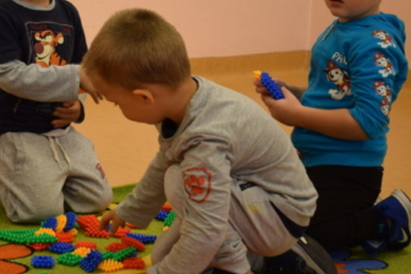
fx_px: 1141
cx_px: 65
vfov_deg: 13.6
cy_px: 72
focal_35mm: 100
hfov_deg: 20.1
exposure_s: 1/60
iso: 400
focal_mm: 35
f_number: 4.5
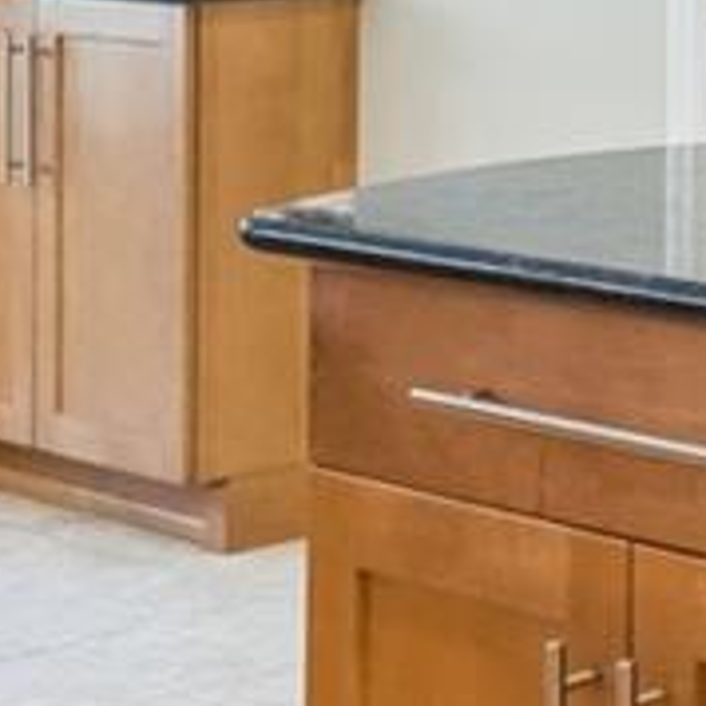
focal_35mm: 130
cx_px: 1555
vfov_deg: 12.9
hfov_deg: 11.6
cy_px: -270
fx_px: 3000
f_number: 5
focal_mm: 17
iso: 640
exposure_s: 1/60
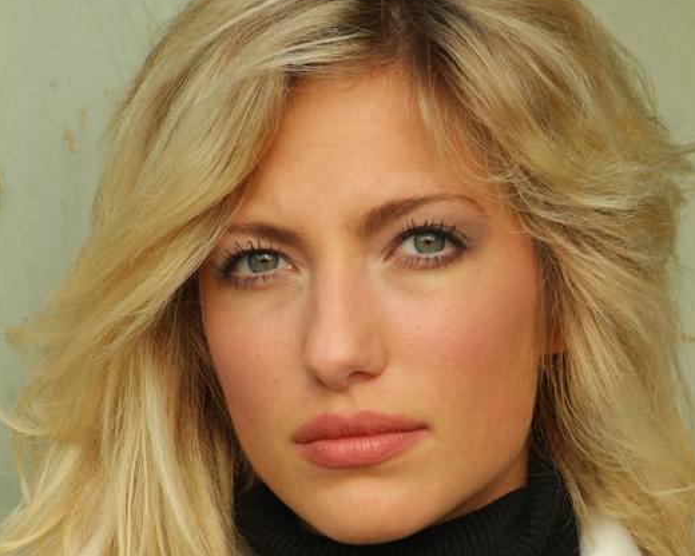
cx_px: 354
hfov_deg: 7.4
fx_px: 5348
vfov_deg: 5.9
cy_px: 482
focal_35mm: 260
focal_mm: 120
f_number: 8
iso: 200
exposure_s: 1/90
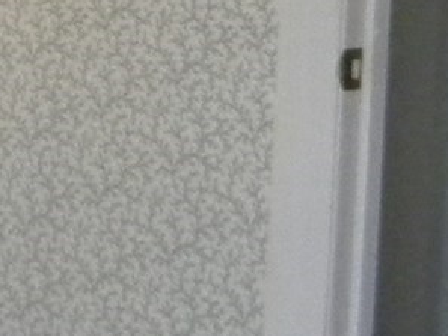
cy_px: -51
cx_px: -652
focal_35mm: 193
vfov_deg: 7.6
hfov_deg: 9.1
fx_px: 2499
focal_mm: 5
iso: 400
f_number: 3.5
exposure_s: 1/55.5
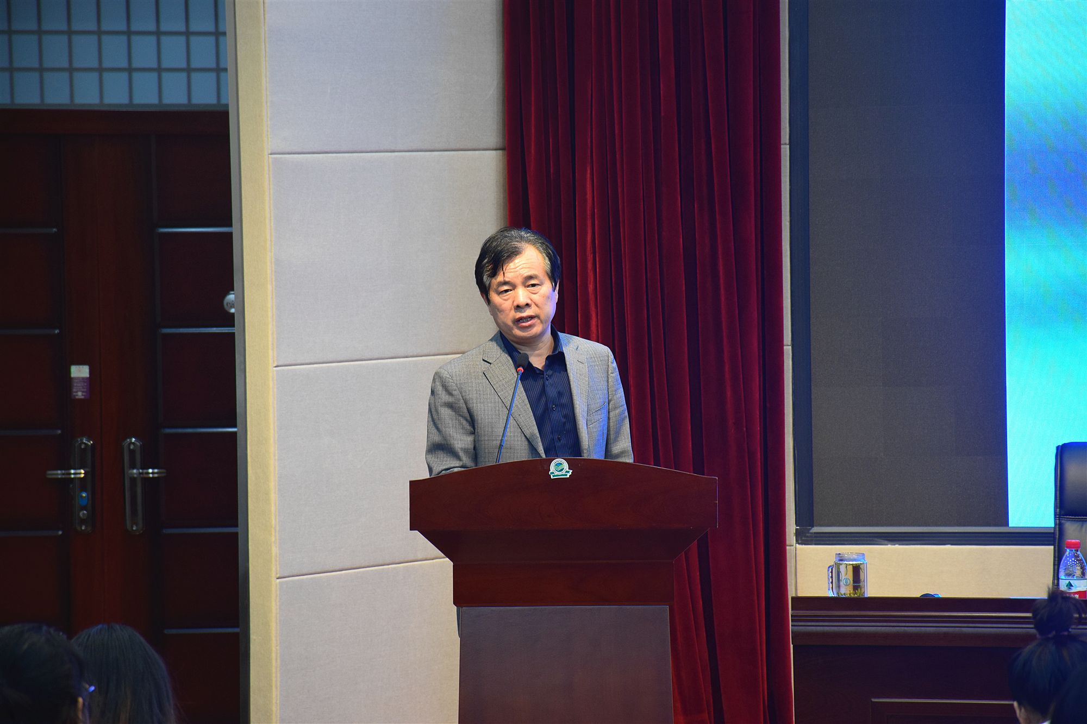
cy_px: 362
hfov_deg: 9.8
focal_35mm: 210
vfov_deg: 6.5
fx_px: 6340
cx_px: 544
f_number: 6.7
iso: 800
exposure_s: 1/20
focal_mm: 140
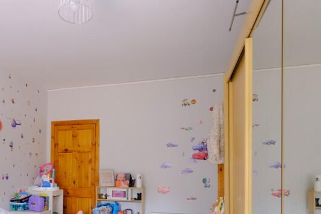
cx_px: 106
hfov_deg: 62.0
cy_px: 169
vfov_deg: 43.0
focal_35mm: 29
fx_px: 258
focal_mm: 10
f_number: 4
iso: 160
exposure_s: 1/9
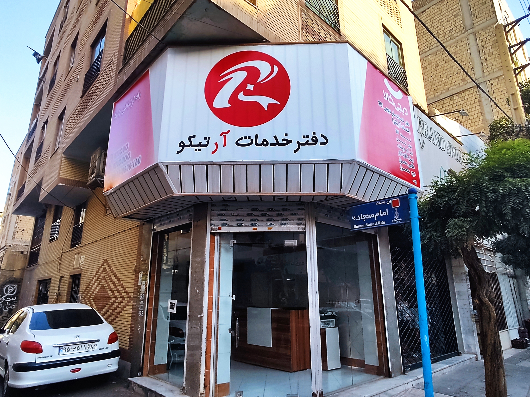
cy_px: 198
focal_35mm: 22
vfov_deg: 61.1
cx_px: 265
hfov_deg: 76.4
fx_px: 337
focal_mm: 1.6
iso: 50
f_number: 2.2
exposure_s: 1/318
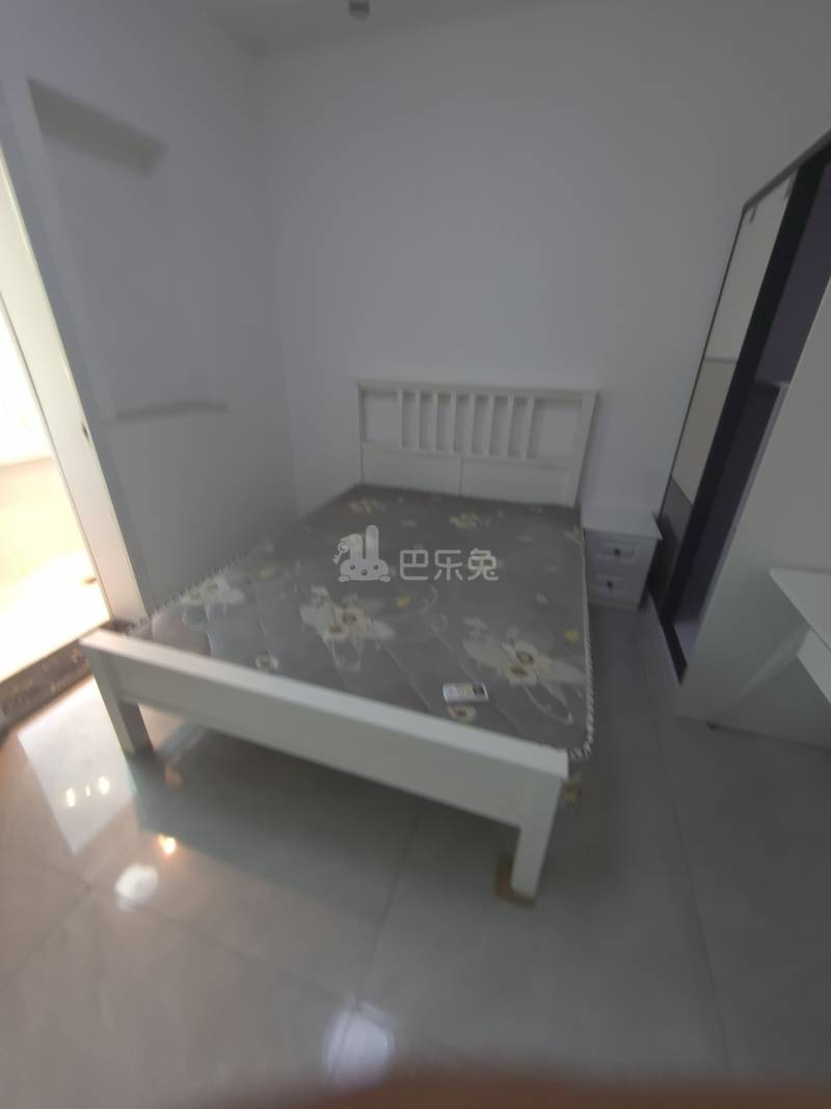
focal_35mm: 13
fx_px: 416
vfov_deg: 106.2
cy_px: 554
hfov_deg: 89.9
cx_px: 416
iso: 320
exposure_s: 1/50
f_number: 2.2
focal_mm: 1.95
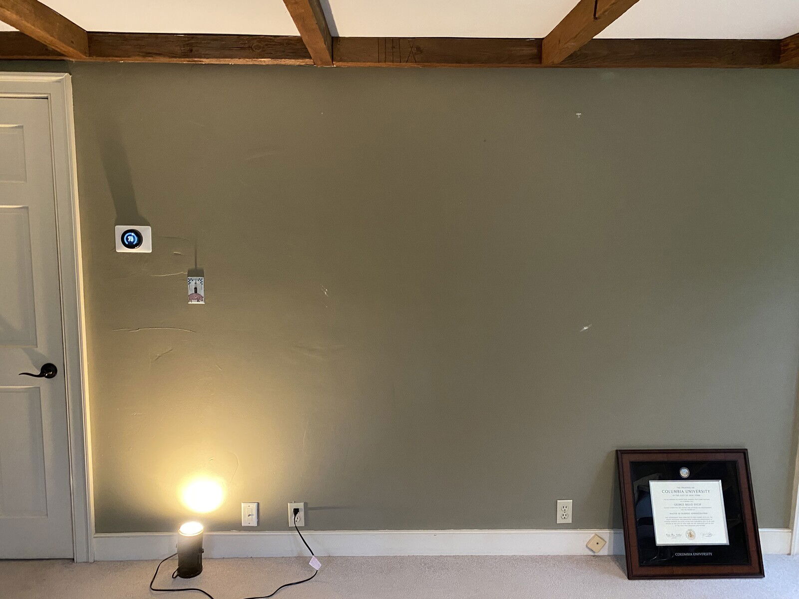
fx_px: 600
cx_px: 400
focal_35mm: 26
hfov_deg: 67.3
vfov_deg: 53.1
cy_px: 300
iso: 500
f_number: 1.8
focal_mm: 4.25
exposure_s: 1/40
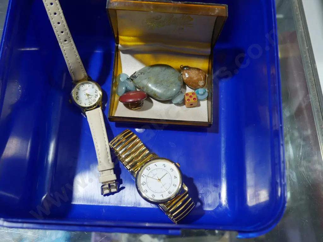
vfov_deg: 36.0
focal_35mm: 40
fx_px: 373
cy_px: 121
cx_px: 162
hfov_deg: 46.8
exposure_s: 1/60
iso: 320
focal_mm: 20
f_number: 4.5
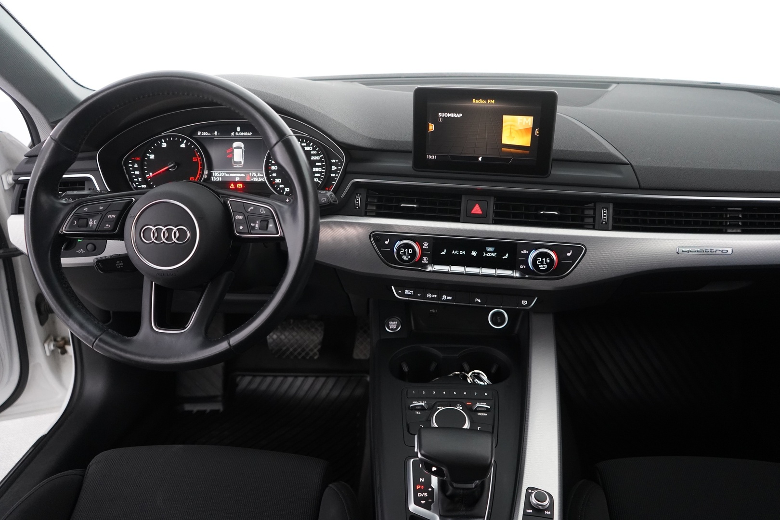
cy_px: 260
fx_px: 607
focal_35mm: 28
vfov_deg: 46.4
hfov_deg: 65.5
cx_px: 390
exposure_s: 1/60
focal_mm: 28
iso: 4000
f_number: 3.5
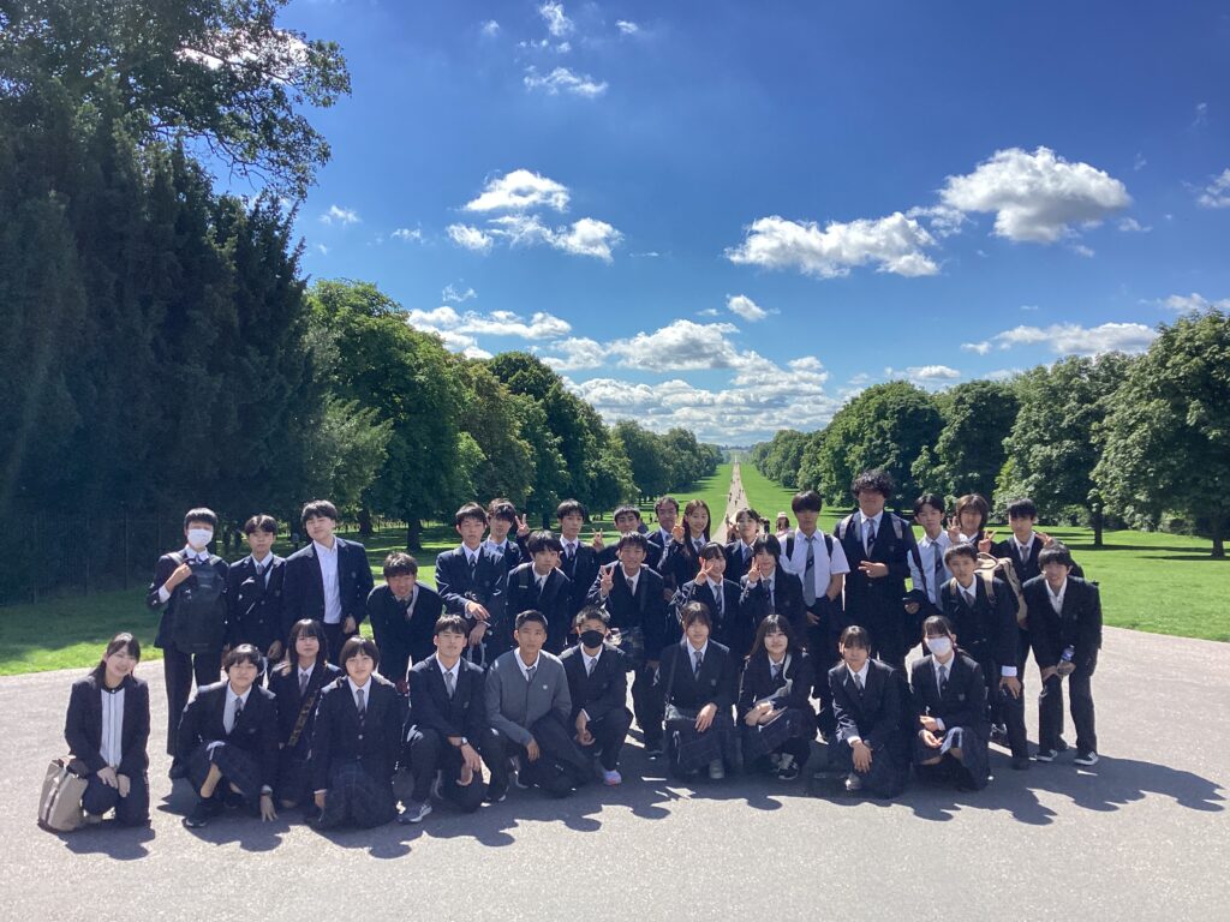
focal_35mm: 31
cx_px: 615
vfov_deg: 45.4
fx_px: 1102
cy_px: 461
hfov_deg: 58.4
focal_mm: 3.3
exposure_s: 1/1481
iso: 25
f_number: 2.4
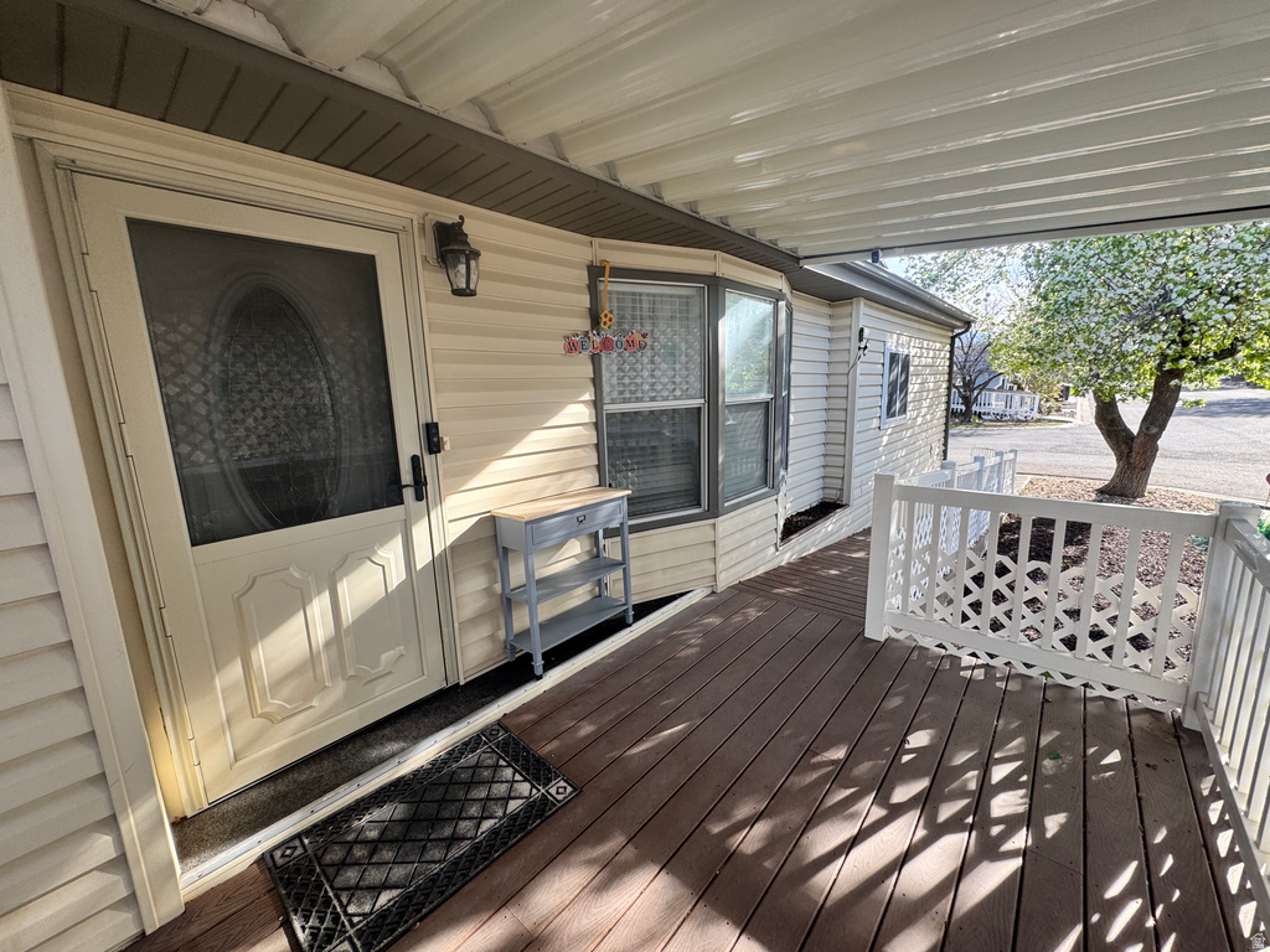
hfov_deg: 102.1
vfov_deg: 85.7
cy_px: 476
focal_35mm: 14
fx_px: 514
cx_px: 635
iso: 40
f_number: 2.2
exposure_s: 1/223
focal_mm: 2.22
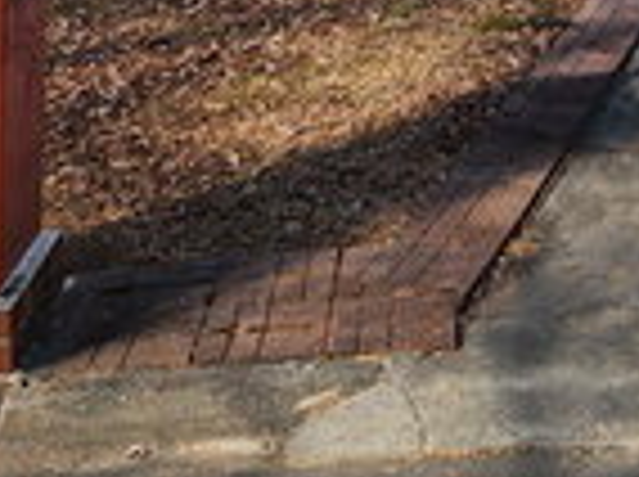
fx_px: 1530
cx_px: 536
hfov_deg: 23.2
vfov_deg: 15.7
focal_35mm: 83
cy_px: -315
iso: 20
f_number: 1.8
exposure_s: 1/767
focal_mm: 5.4
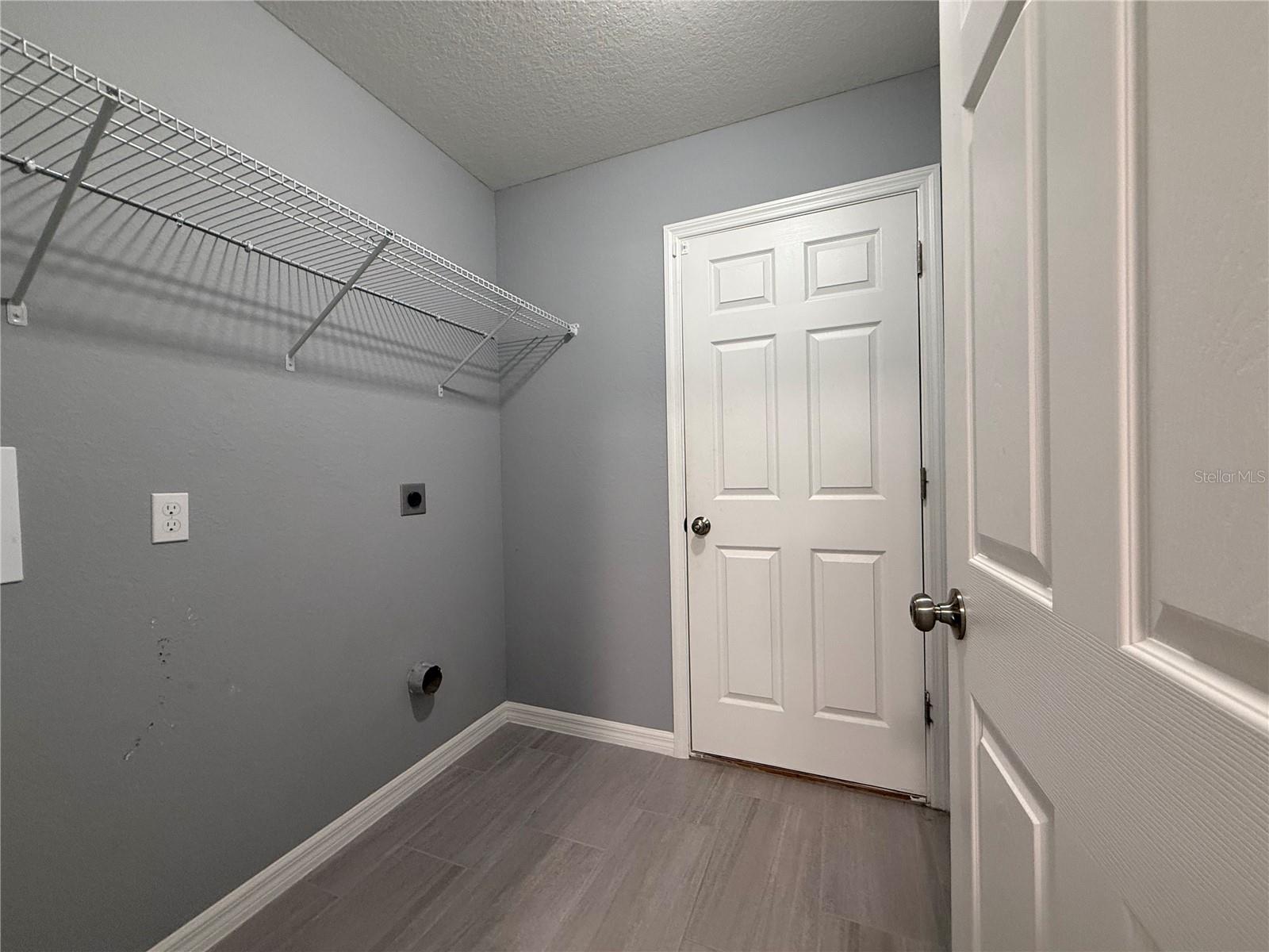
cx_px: 634
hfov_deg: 102.1
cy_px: 476
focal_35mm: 14
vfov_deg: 85.7
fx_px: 513
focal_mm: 2.22
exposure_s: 1/60
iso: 320
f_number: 2.2
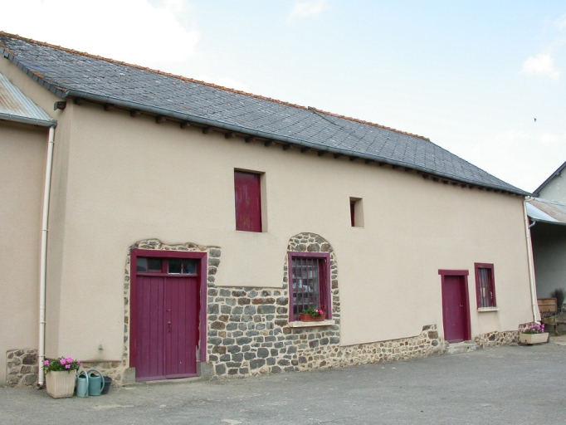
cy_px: 212
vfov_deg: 37.7
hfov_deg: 49.0
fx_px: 622
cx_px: 283
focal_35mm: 38
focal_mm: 7.85
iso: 100
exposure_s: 1/208
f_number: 6
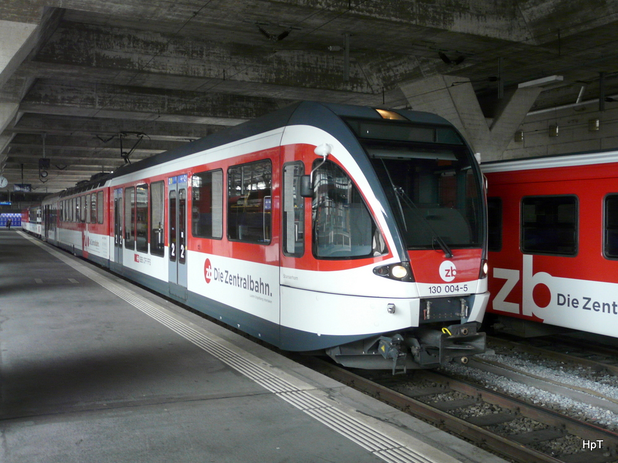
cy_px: 232
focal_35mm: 36
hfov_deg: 51.4
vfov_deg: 39.7
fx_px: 643
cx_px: 309
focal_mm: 5.9
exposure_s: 1/20
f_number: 2.8
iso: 200
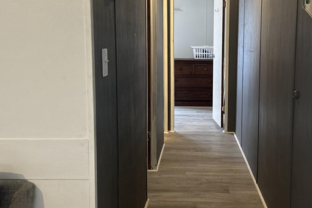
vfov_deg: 28.6
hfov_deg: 41.7
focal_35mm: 47
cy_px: 87
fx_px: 407
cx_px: 190
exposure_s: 1/60
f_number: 1.78
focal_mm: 6.86
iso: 320
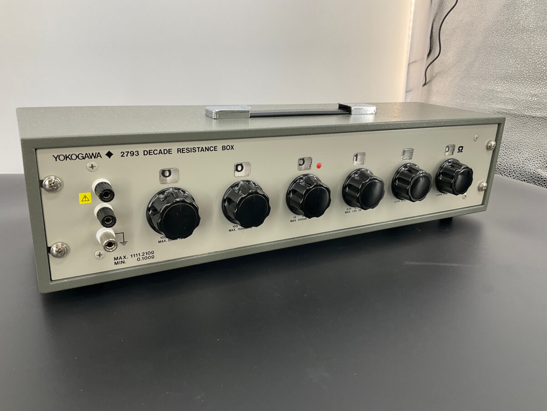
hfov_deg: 61.7
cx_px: 274
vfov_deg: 48.2
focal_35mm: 29
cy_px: 206
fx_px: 458
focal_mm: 3
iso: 25
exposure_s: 1/100
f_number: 1.8
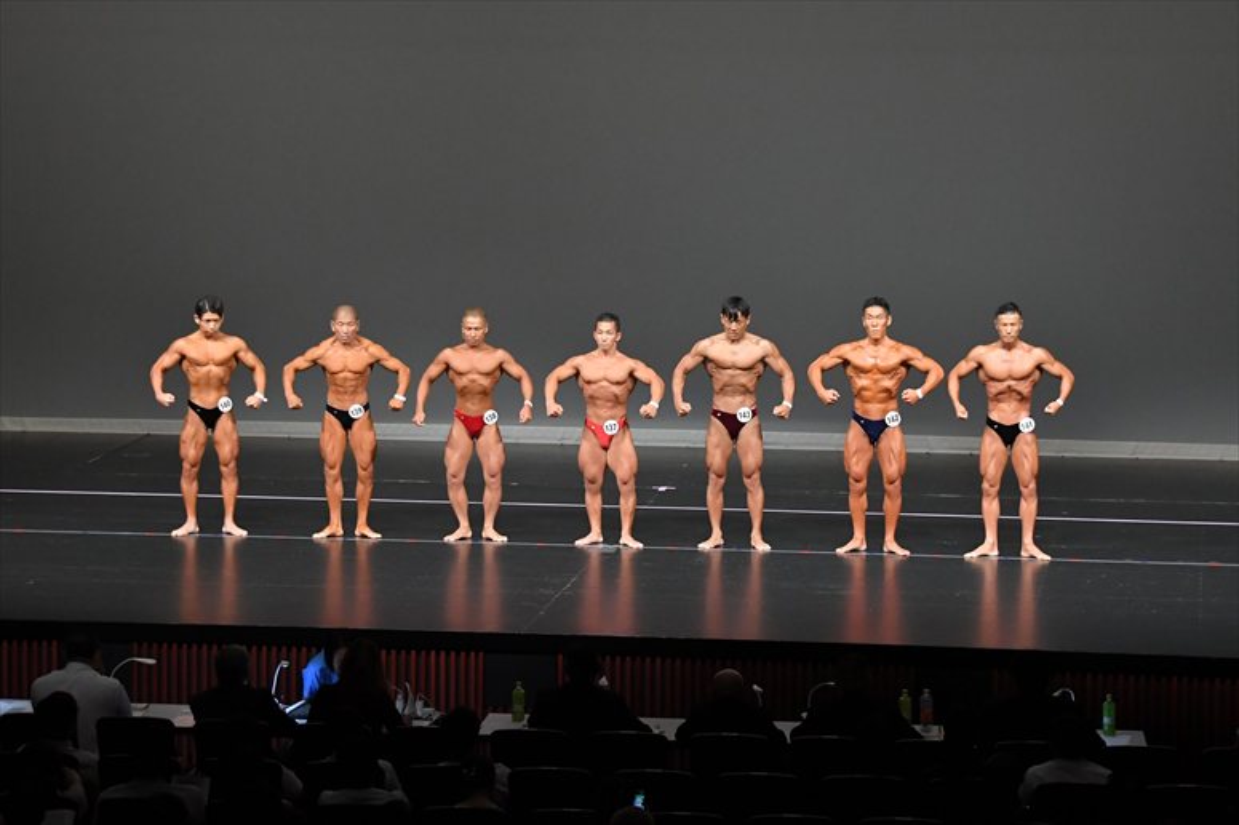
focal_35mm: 123
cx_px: 620
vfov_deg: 11.1
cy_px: 412
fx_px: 4231
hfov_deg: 16.7
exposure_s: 1/400
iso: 4000
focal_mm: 82
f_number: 5.6
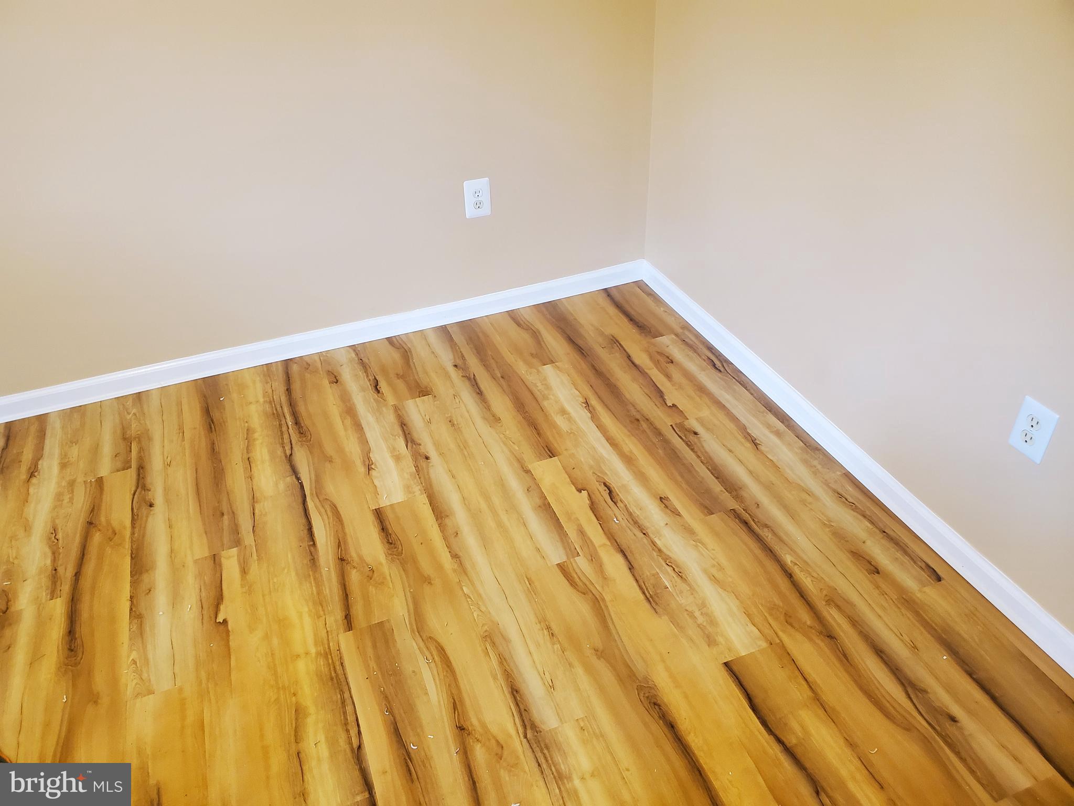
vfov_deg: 53.1
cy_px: 403
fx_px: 807
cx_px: 537
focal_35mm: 26
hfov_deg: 67.3
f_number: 2.4
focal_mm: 4.3
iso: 250
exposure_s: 1/60
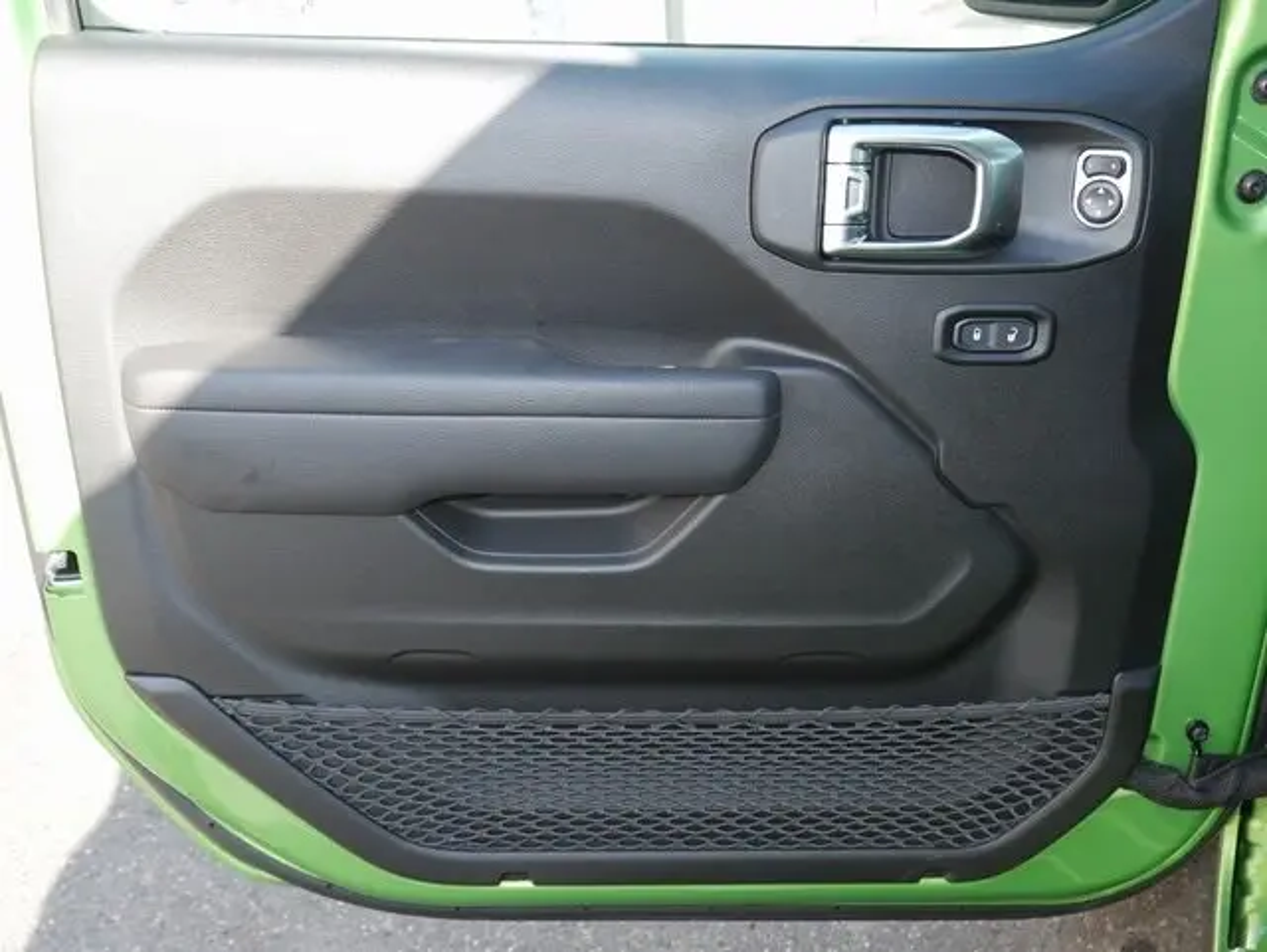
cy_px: 476
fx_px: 1392
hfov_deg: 48.9
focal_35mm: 38
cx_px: 634
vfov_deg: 37.8
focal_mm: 19
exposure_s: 1/80
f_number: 5
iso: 200
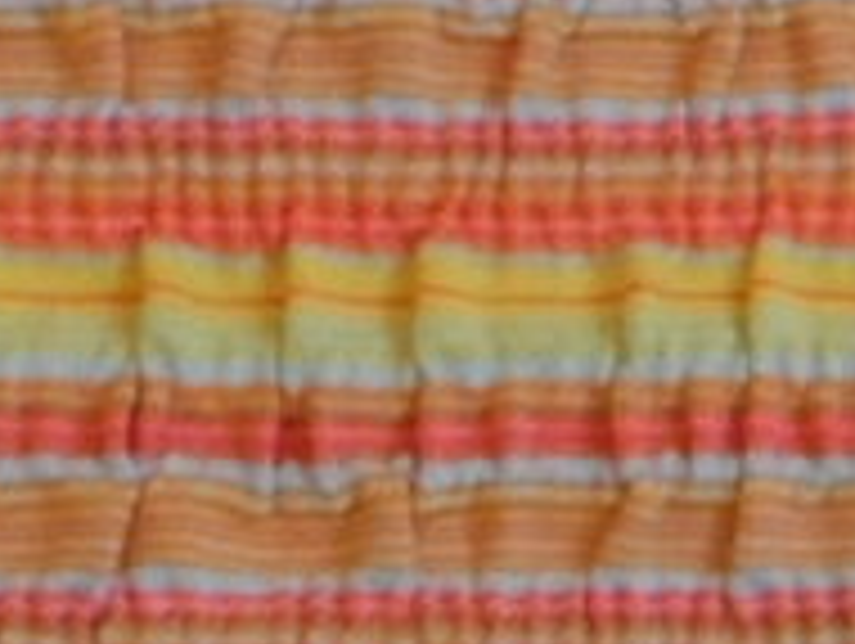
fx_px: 4155
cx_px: 277
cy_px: 910
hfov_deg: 11.7
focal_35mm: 168
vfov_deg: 8.7
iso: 400
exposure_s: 1/20
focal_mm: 4.1
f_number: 2.9
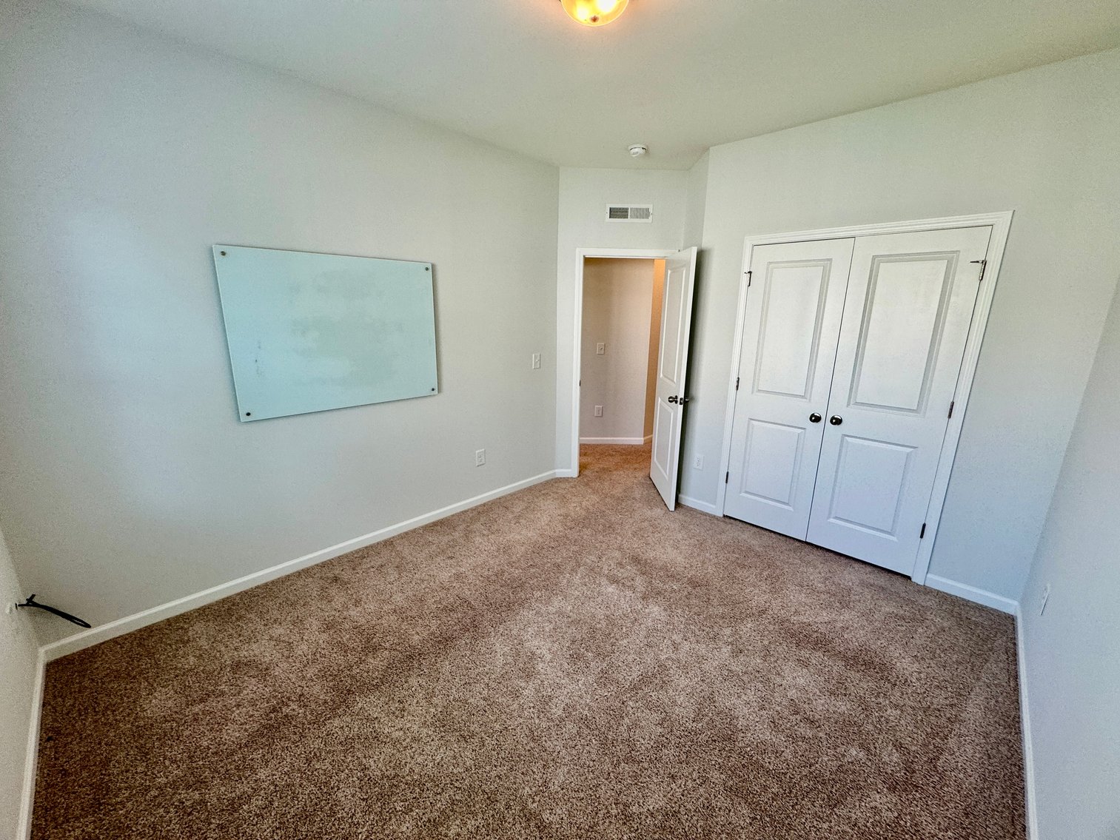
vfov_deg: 85.7
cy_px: 420
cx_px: 560
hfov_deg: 102.1
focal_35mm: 14
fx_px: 453
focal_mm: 2.22
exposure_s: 1/120
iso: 125
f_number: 2.2
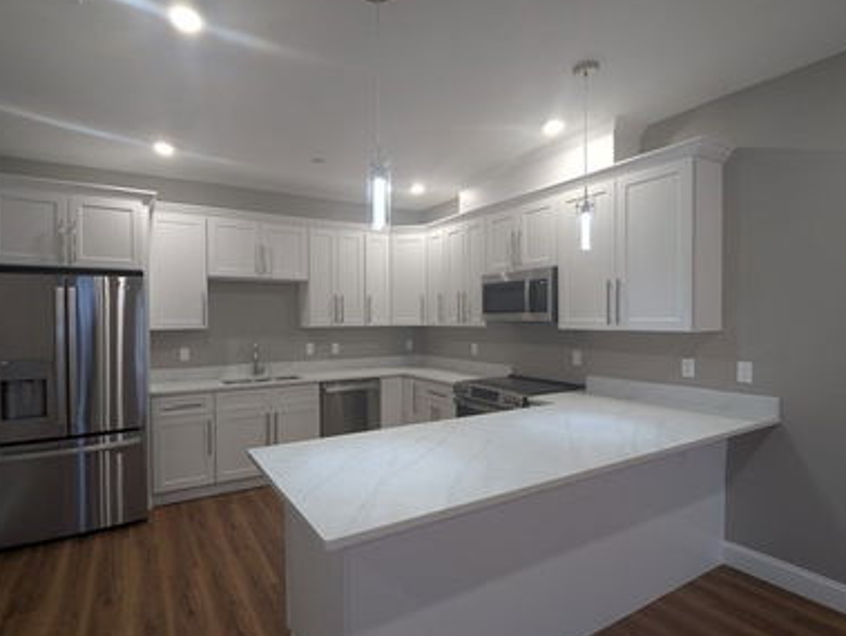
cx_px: 392
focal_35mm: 18
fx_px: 440
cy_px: 326
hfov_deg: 87.6
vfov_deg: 71.7
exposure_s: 1/24
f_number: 2.2
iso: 62
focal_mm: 2.35
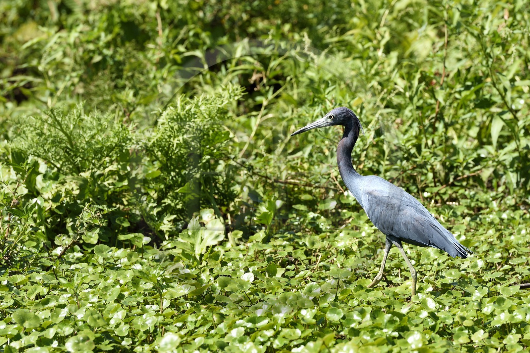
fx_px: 2944
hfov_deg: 10.3
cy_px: 176
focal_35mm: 200
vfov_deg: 6.9
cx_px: 265
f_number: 10
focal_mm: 200
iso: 400
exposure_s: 1/500
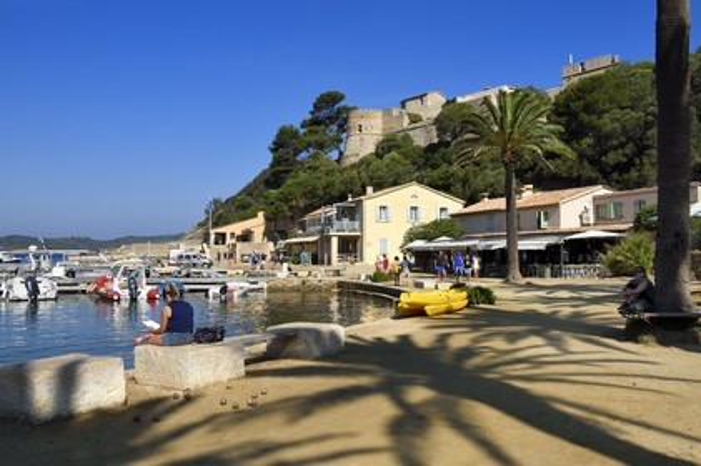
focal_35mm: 32
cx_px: 350
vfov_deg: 41.1
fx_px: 623
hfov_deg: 58.8
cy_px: 233
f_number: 11
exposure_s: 1/500
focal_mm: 32
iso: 200
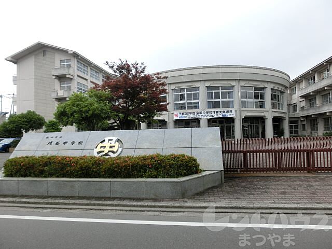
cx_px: 166
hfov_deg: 71.6
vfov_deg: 56.8
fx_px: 230
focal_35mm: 24
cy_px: 124
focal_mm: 4.24
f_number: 3
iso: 80
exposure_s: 1/250
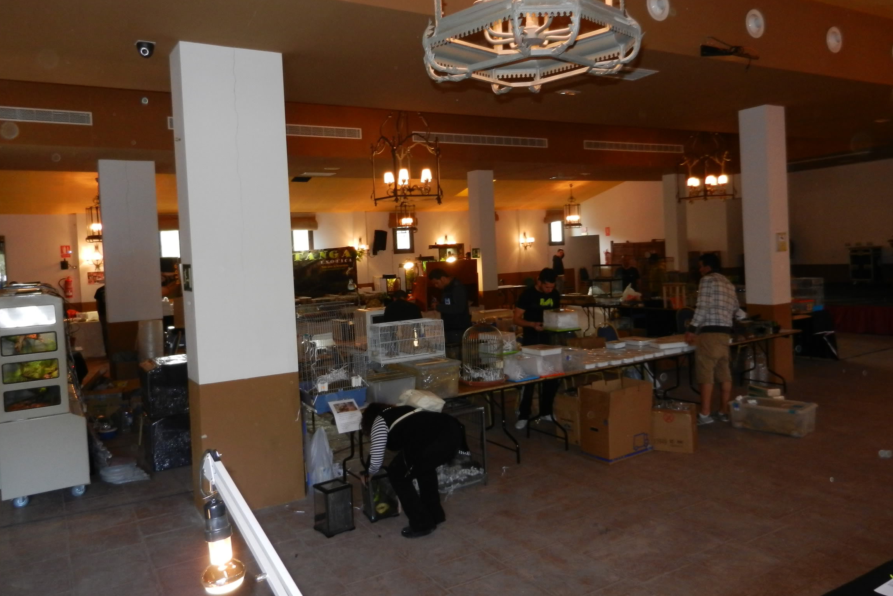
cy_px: 272
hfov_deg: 67.4
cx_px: 446
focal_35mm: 27
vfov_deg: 47.9
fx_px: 670
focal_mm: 4.5
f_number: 3.5
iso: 320
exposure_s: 1/30
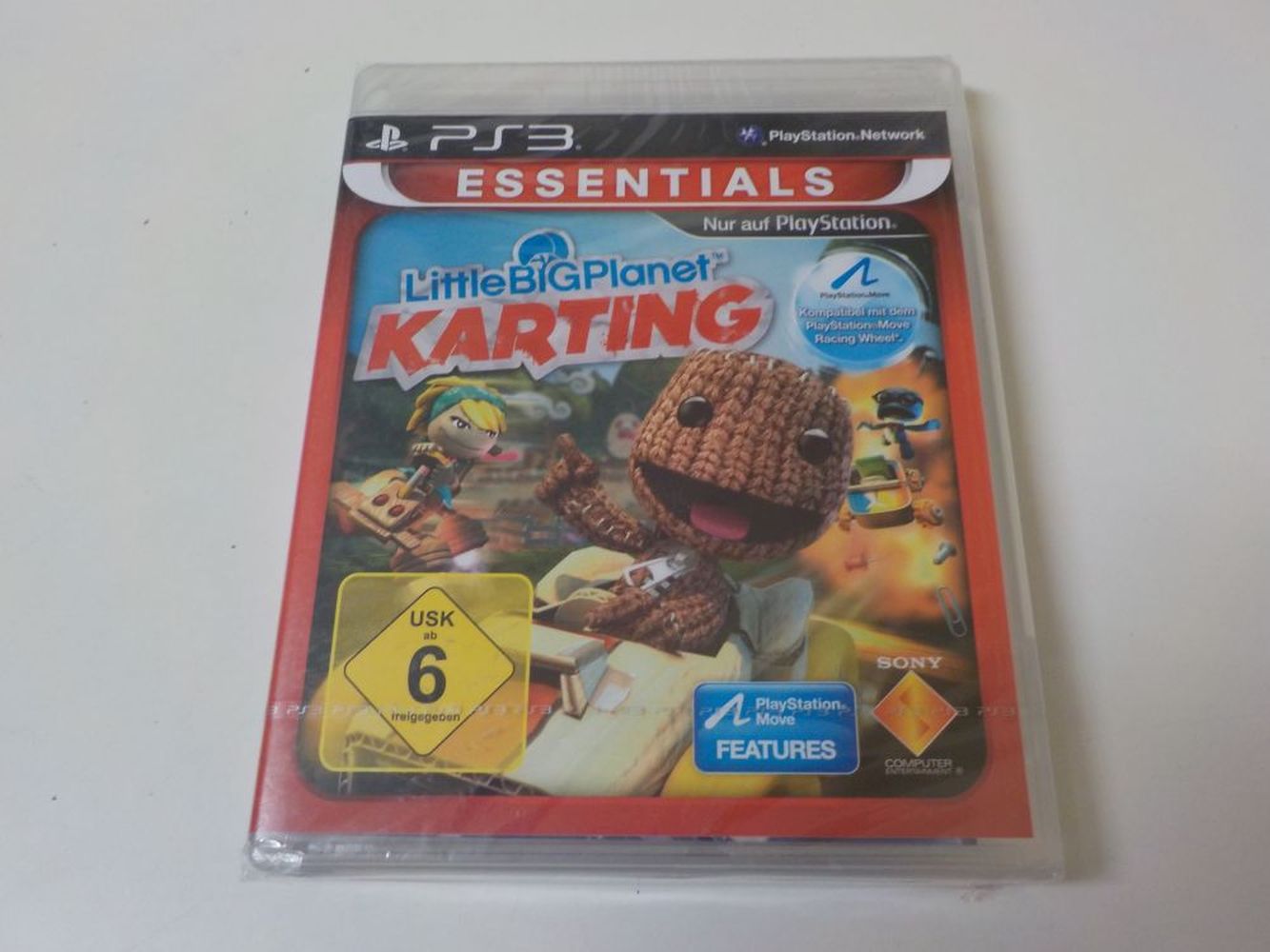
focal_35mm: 30
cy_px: 476
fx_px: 1101
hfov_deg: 60.0
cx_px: 635
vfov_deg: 46.8
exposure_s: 1/30
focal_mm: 4.1
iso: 160
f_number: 3.3
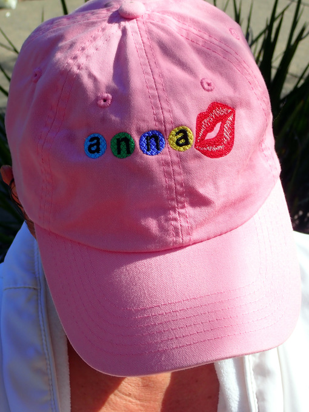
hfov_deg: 16.2
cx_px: 154
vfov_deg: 21.5
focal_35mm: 91
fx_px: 1083
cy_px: 206
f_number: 6.3
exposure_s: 1/200
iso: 100
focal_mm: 16.48
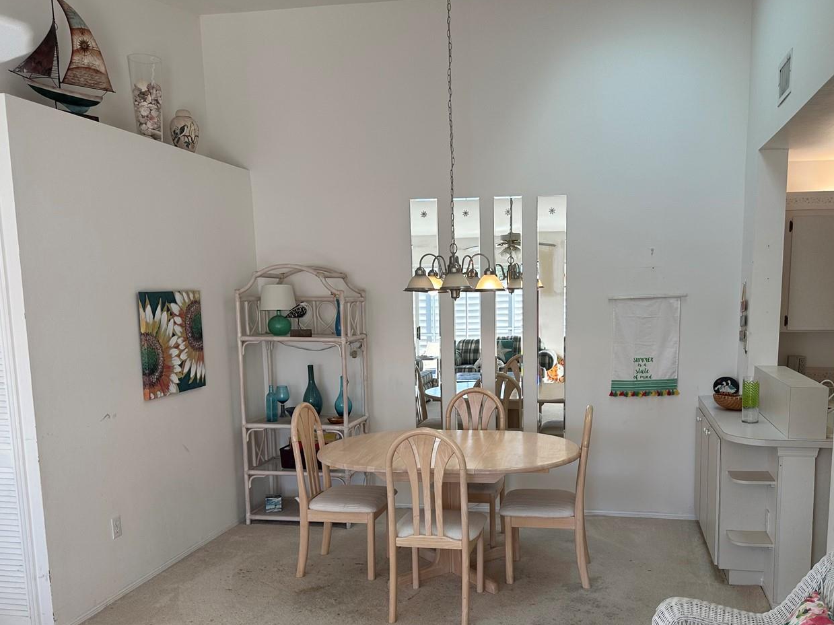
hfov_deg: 58.0
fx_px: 747
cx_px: 495
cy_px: 396
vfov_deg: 45.0
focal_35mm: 31
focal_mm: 6.86
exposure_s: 1/195
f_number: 1.78
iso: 64
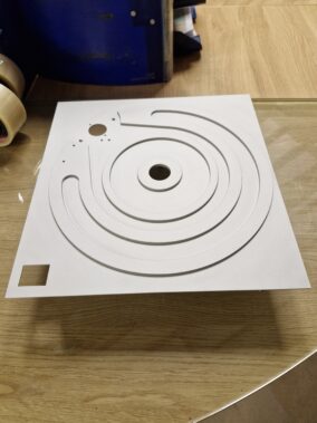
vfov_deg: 73.9
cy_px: 212
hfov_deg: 58.9
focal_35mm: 23
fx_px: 281
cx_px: 158
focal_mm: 5.54
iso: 50
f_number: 1.8
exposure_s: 1/100
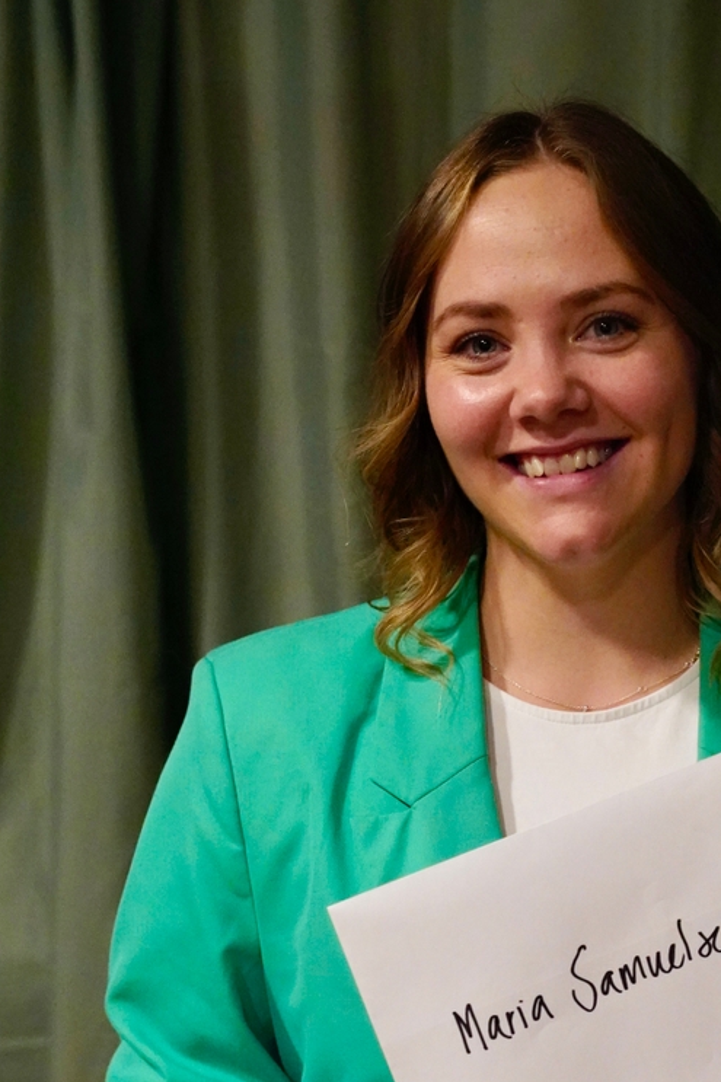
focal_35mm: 85
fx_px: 2558
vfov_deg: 23.7
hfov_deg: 16.0
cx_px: 555
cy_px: 760
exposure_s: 1/250
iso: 12800
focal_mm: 52.7
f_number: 3.5
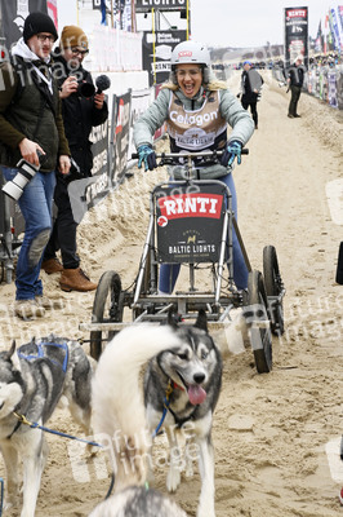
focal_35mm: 98
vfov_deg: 20.8
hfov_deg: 13.9
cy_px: 258
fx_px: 1403
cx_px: 172
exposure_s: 1/200
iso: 1000
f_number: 14
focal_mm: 98
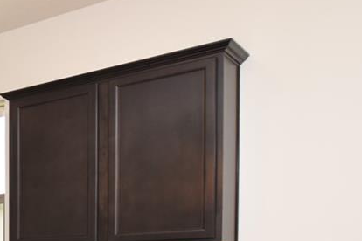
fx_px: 583
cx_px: -241
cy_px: 306
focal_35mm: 58
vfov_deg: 21.4
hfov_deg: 23.5
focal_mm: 10
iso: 220
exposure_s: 1/60
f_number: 4
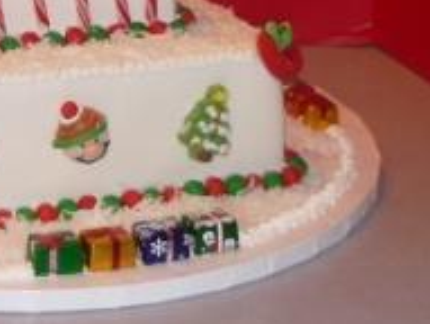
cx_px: -32
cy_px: -40
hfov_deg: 15.5
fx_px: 1543
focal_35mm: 124
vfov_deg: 11.8
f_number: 2.8
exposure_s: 1/30
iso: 100
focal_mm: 5.5
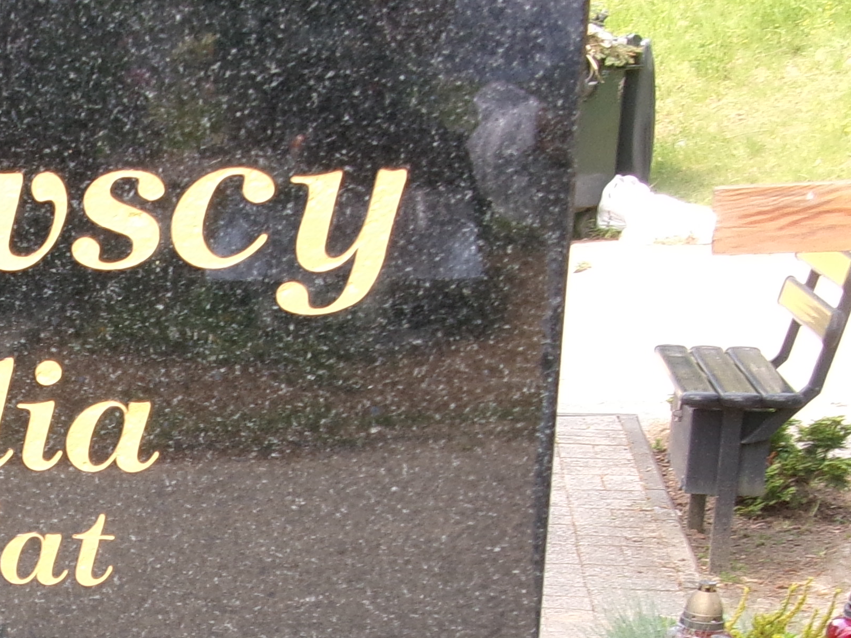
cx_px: -225
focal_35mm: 80
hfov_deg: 22.2
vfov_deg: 17.9
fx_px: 1967
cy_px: 650
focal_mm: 5.1
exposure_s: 1/52
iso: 100
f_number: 3.9
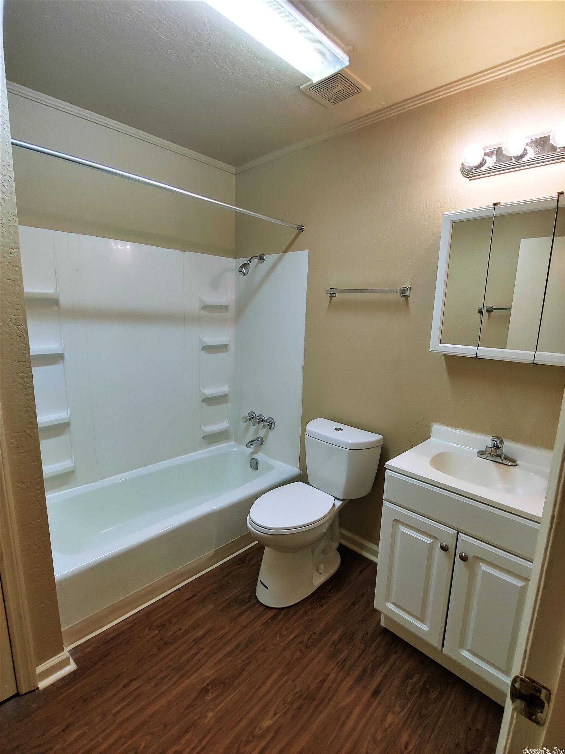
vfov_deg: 94.5
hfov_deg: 78.1
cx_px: 282
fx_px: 348
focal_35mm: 16
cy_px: 377
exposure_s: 1/30
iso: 100
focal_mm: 2.18
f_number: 1.9
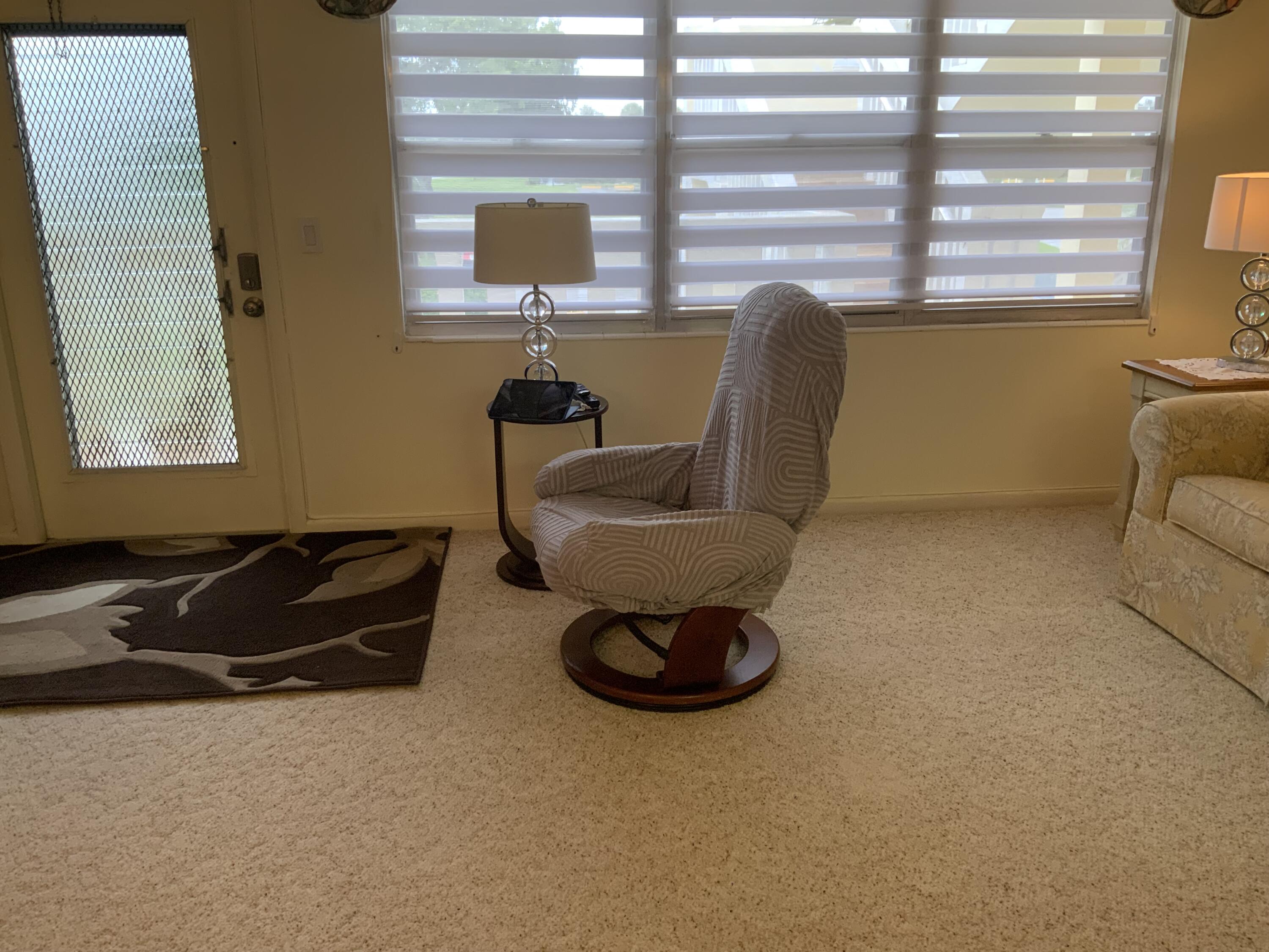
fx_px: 1063
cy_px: 476
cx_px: 634
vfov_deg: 48.2
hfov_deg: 61.7
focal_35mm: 29
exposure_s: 1/60
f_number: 1.8
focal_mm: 3
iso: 50
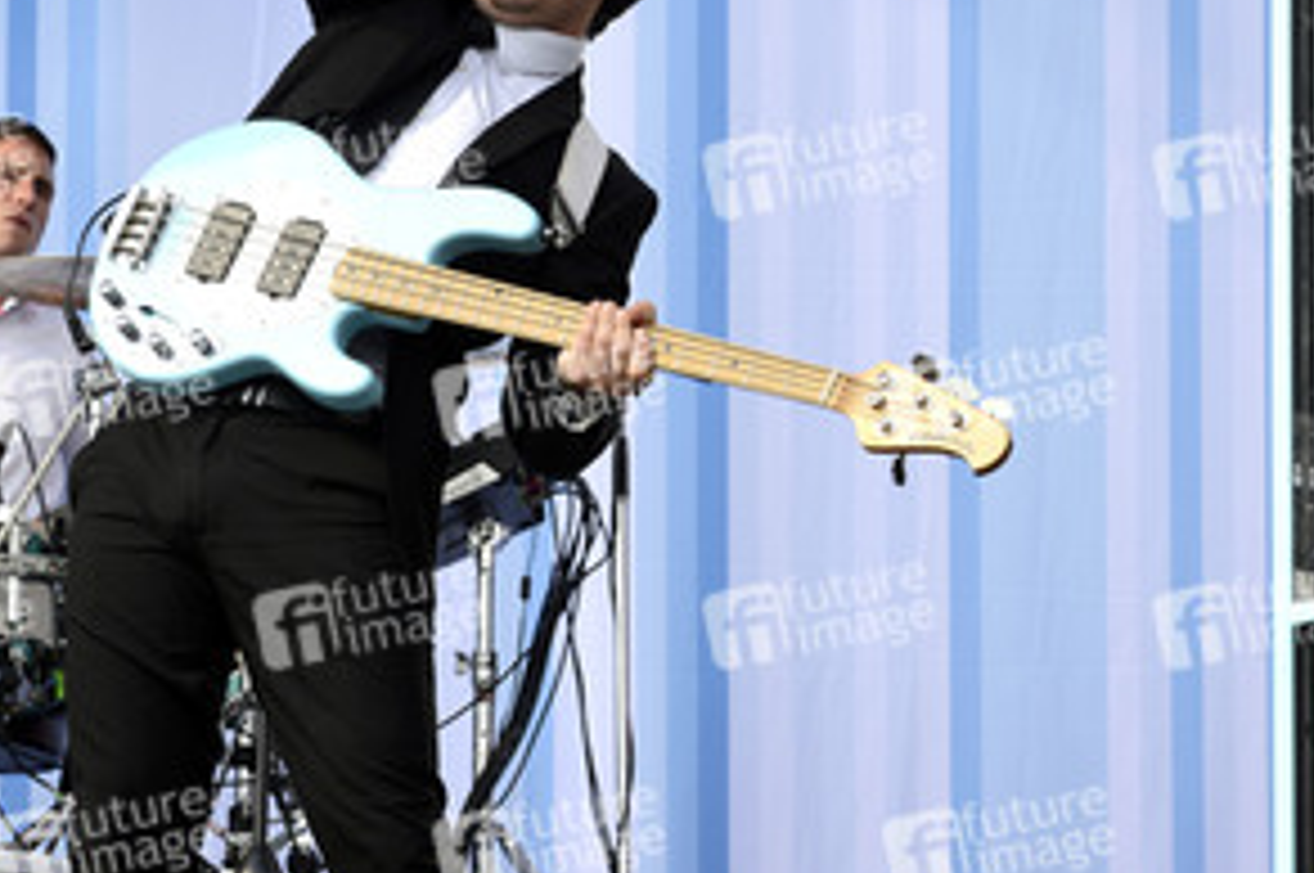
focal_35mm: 170
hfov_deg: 12.1
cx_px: 430
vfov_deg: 8.1
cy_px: 279
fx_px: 6198
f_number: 7.1
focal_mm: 110
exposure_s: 1/400
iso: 160
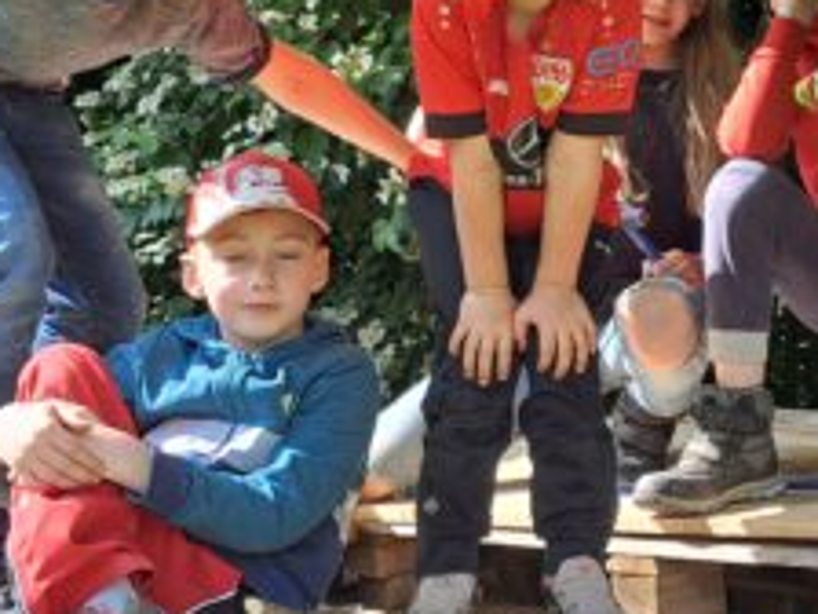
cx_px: 639
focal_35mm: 67
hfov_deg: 28.4
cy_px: 256
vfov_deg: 21.9
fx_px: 1583
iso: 32
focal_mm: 4.65
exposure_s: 1/294
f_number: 1.8
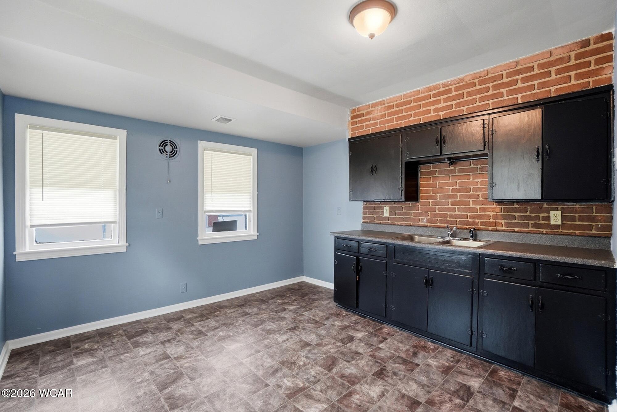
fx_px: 257
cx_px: 308
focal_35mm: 15
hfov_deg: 100.4
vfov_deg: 77.4
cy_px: 206
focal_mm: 10
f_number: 4
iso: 100
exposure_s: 1/125
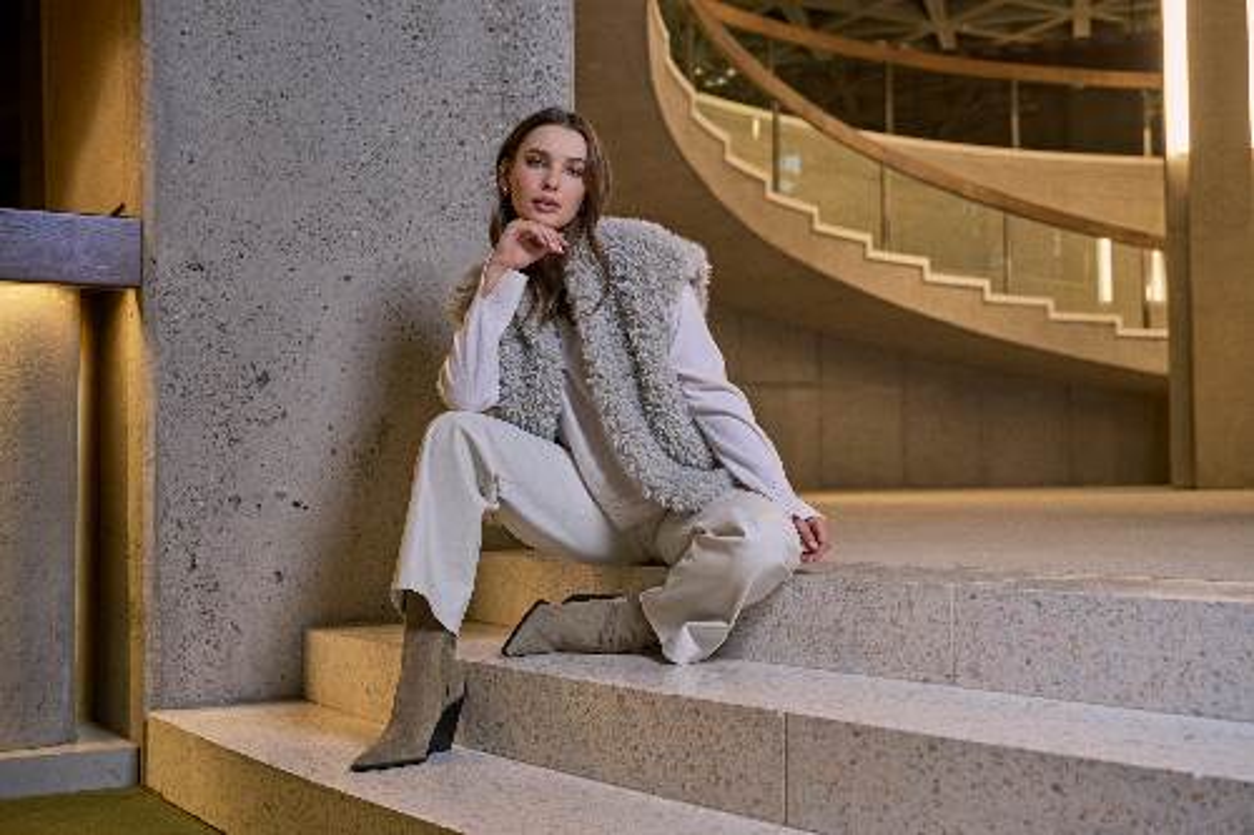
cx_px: 627
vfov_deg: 31.9
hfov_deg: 46.4
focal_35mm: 42
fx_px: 1462
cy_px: 418
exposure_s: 1/160
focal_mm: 42
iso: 800
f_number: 4
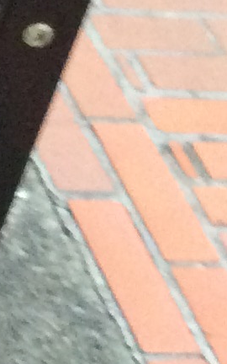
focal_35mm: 203
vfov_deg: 10.3
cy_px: 8
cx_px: -584
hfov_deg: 5.8
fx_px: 2009
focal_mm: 3.3
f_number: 2.4
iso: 250
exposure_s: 1/20
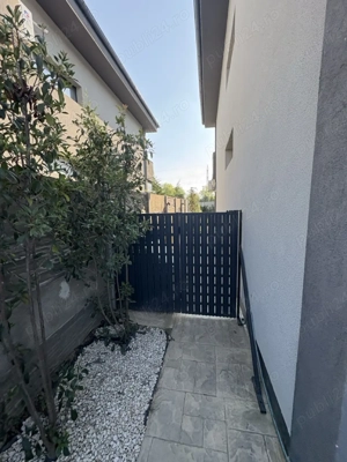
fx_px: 187
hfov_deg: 85.7
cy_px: 231
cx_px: 174
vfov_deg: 102.1
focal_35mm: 14
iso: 40
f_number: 2.2
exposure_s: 1/291
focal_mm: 2.22
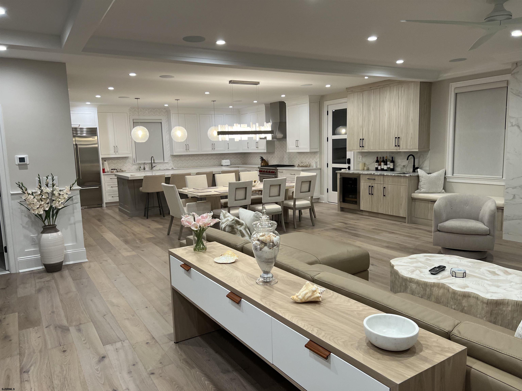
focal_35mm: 26
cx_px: 261
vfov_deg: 53.1
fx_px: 392
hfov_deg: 67.3
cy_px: 196
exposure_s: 1/84
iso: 80
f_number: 1.5
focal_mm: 5.7
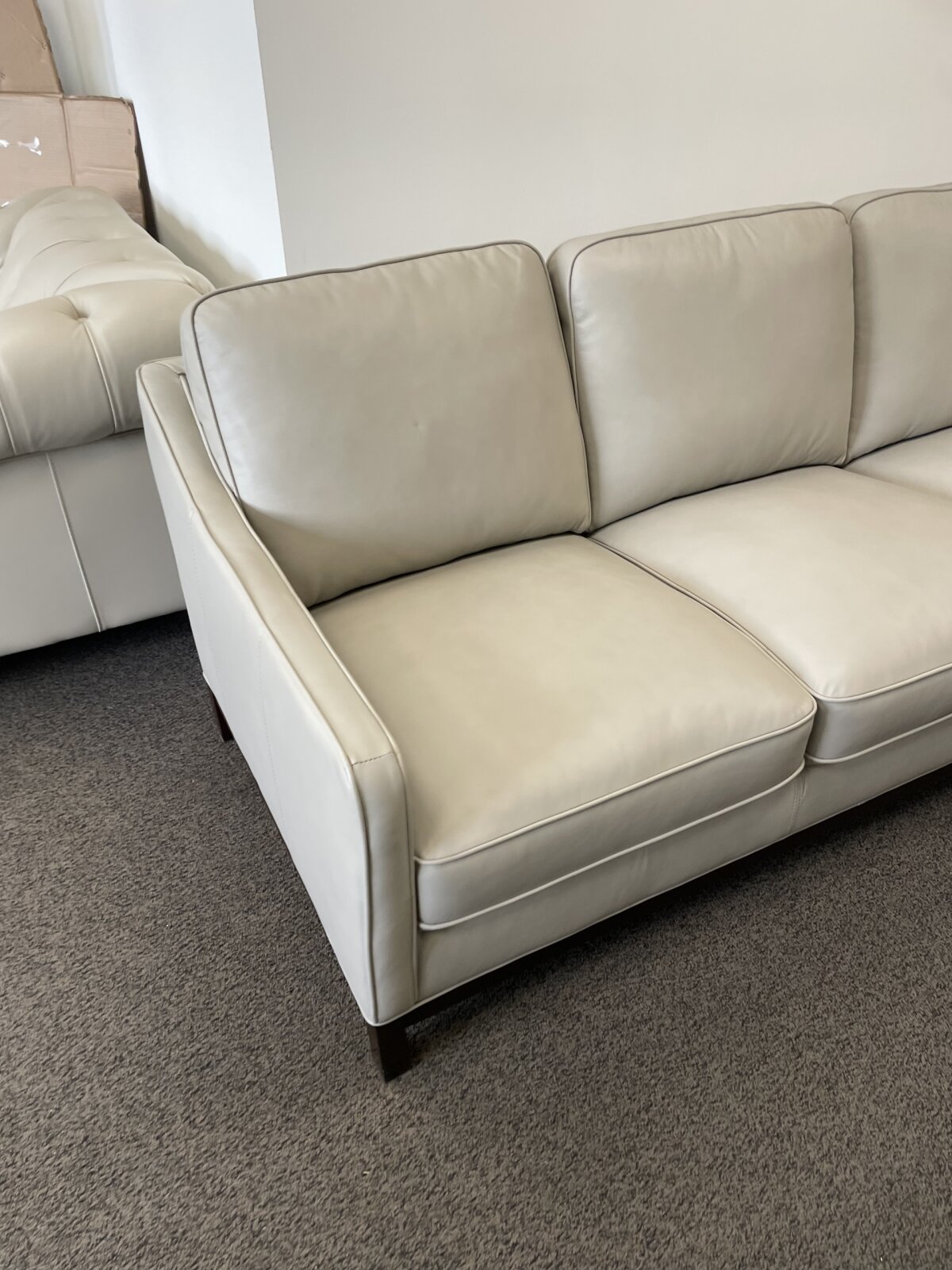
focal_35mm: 26
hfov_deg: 53.1
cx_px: 476
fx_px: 953
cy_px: 635
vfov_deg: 67.3
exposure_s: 1/63
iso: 80
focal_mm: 4.2
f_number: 1.6
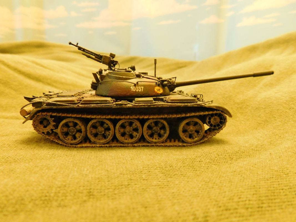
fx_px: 197
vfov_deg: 58.9
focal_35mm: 23
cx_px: 148
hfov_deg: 73.9
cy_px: 111
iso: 800
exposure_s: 1/8
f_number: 3
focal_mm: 4
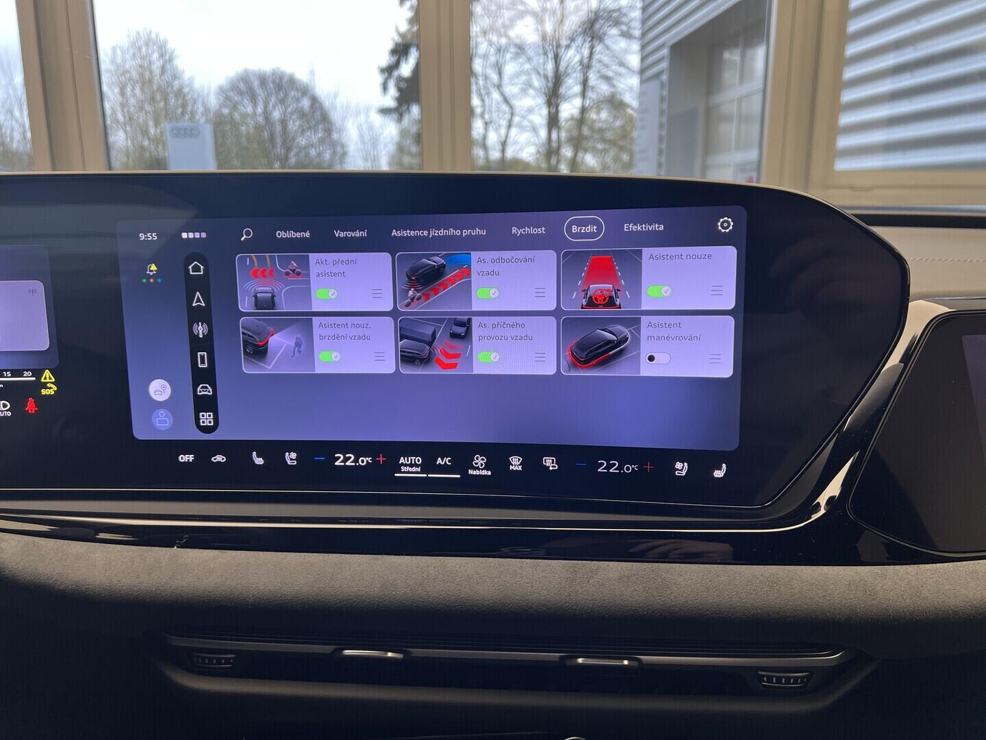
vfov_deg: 53.1
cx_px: 493
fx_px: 741
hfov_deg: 67.3
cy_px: 370
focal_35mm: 26
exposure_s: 1/120
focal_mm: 5.7
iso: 64
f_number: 1.5
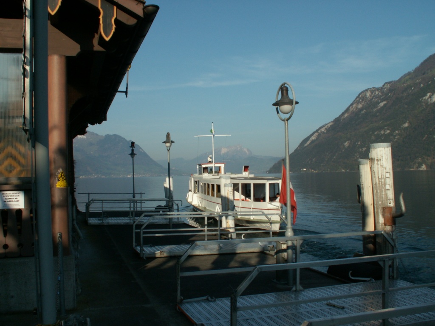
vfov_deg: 40.7
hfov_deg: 52.6
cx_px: 218
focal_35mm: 35
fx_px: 440
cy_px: 163
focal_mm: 5.86
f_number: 8
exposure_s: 1/200
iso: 50
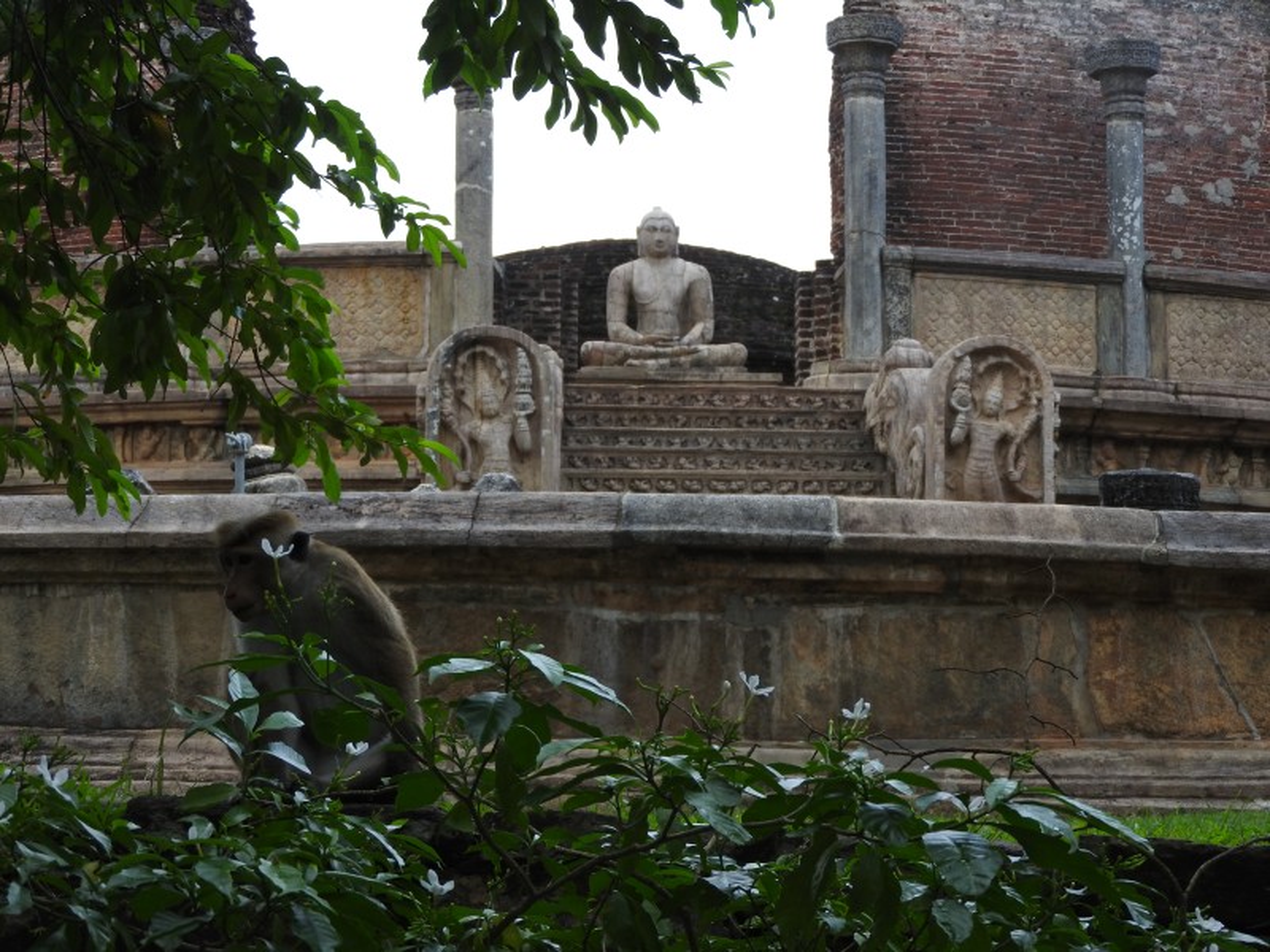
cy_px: 476
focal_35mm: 85
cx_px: 635
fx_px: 3119
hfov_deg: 23.0
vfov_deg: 17.4
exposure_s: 1/60
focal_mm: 15.2
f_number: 4.5
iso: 100
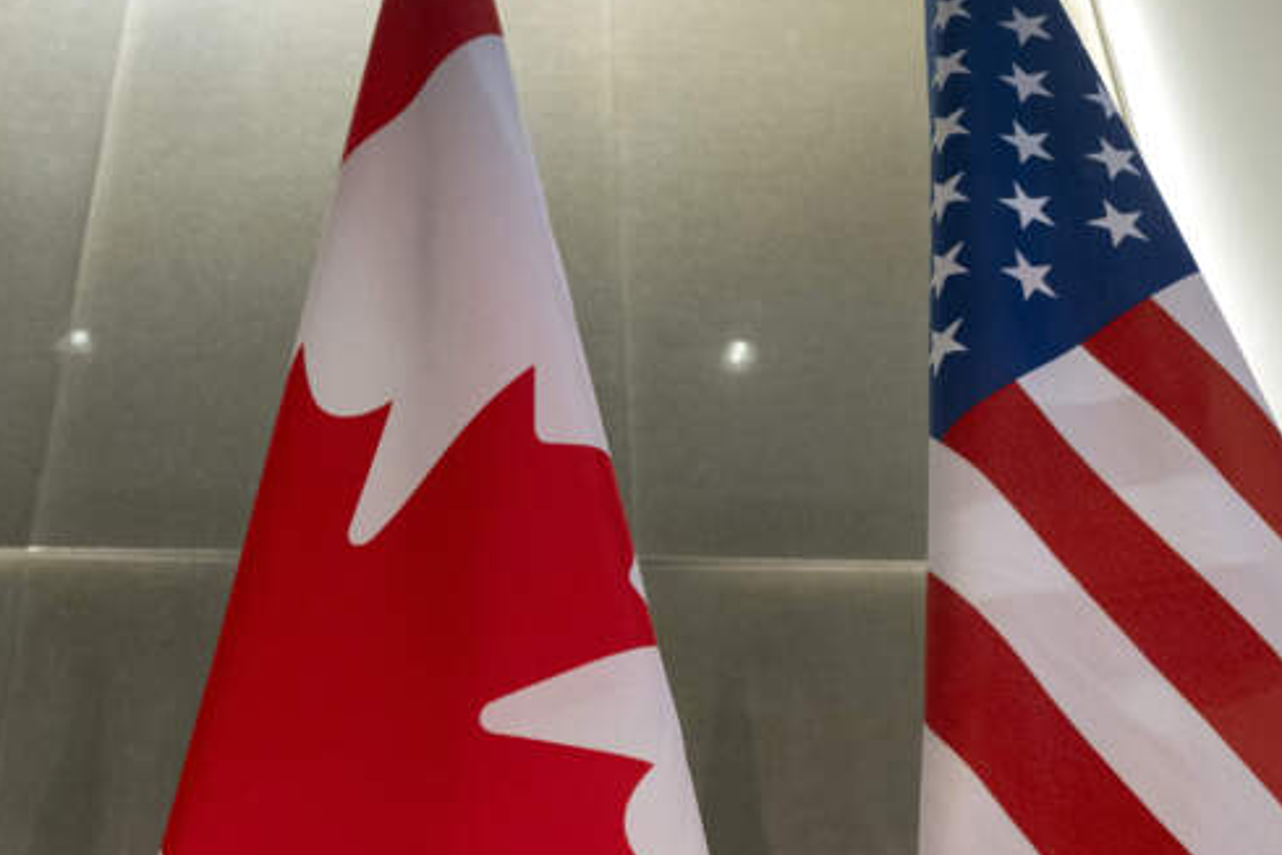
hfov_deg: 38.4
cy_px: 650
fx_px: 1817
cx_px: 416
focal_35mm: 51
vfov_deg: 26.1
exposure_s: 1/160
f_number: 4
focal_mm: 25
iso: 2500
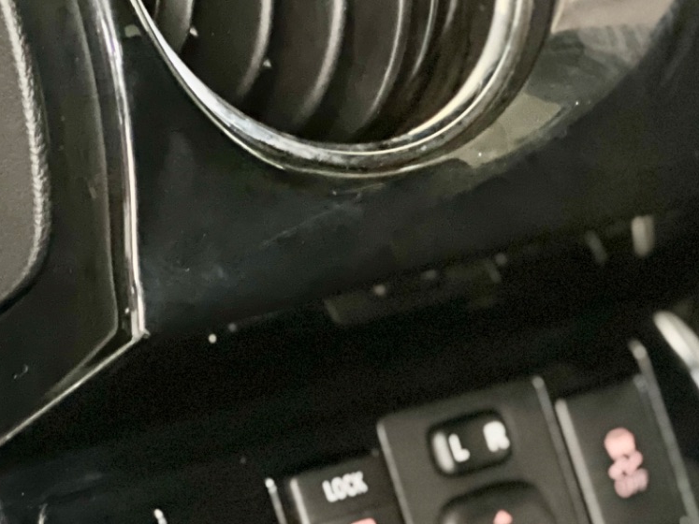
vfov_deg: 7.5
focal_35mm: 198
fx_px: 3998
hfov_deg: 9.9
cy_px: 150
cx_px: 658
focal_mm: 9
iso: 1250
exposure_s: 1/15
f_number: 2.8
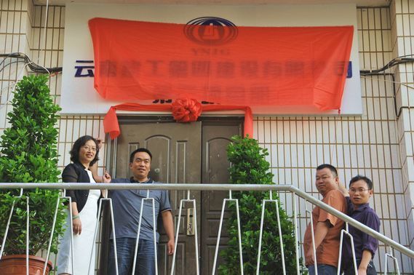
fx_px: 965
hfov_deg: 24.2
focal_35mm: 84
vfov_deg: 16.2
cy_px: 138
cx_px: 207
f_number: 7.1
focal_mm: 56
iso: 500
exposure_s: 1/200
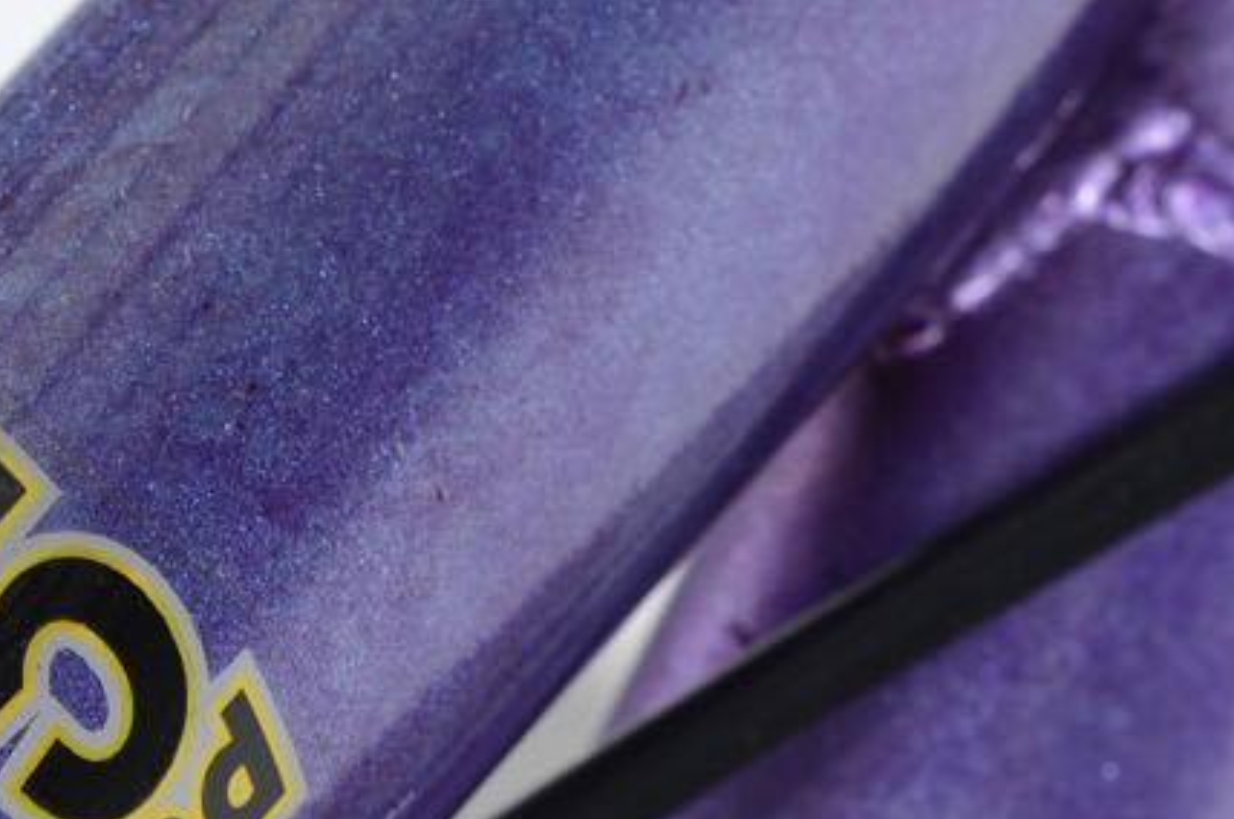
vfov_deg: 5.1
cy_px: 758
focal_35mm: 269
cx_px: 107
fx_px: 9207
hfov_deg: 7.6
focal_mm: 60
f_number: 8
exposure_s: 1/125
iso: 100
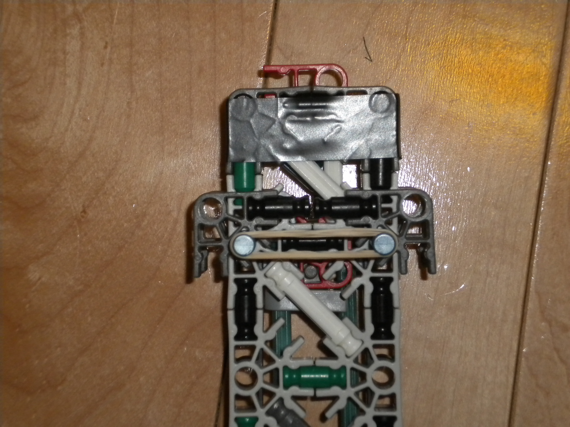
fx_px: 1729
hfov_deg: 18.7
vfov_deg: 14.1
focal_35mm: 105
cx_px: 285
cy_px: 214
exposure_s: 1/60
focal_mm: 18.9
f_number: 5.9
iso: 400
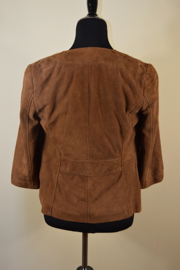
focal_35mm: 48
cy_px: 135
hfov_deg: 28.0
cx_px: 90
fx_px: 360
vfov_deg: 41.1
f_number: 4.8
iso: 900
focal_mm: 32
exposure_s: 1/60
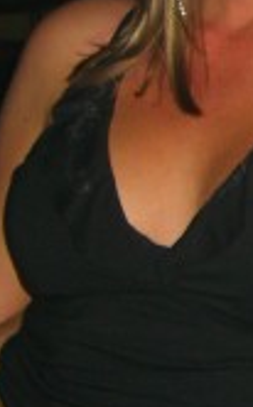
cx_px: 531
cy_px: 12
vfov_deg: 14.2
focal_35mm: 146
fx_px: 1619
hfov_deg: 8.4
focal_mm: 7.9
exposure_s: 1/60
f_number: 2.8
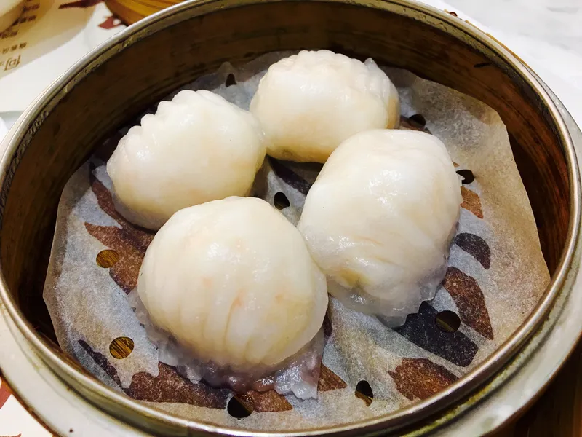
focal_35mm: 29
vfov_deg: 48.2
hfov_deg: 61.7
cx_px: 291
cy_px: 218
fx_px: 488
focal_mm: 4.15
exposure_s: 1/33
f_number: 2.2
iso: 100
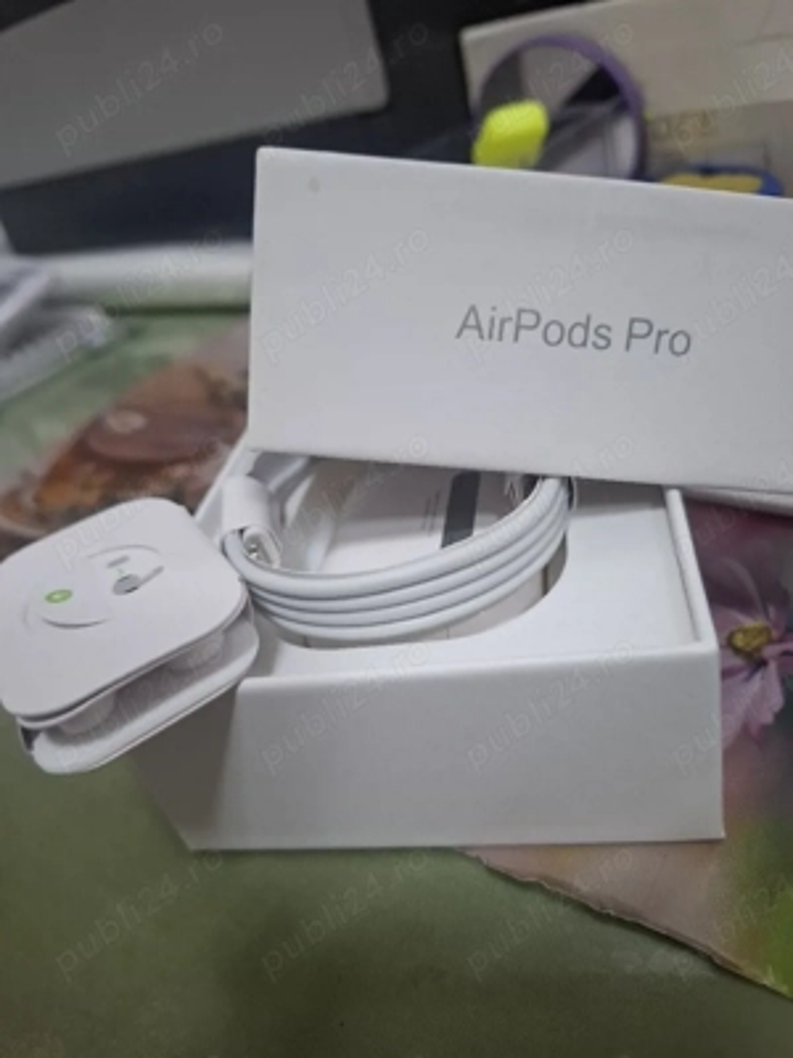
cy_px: 529
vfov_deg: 73.9
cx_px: 396
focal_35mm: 23
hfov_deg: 58.9
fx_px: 703
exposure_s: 1/40
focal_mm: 5.54
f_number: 1.8
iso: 320
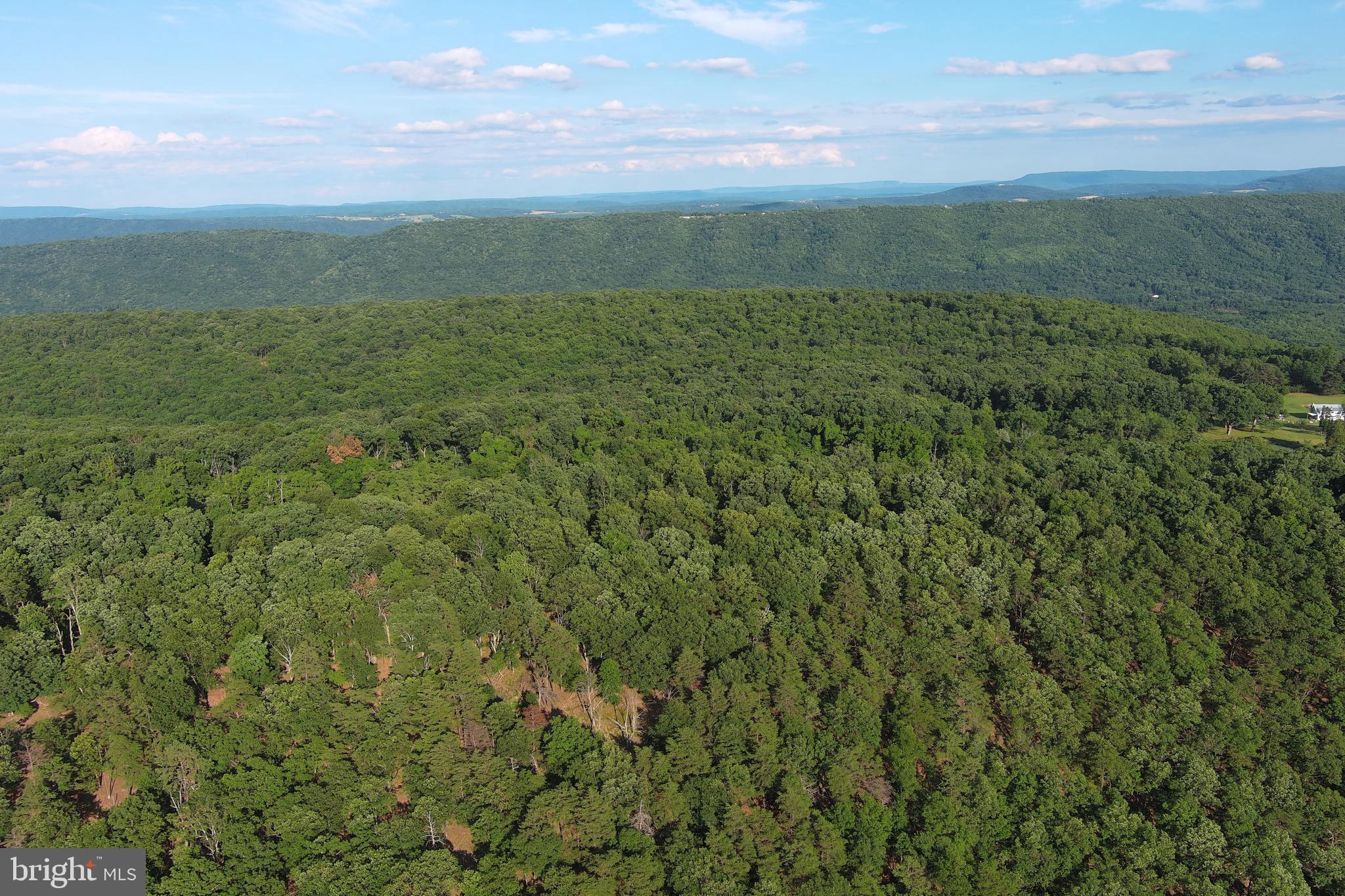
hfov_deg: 63.7
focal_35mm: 29
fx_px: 1083
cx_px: 672
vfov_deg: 45.0
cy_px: 448
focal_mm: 10.57
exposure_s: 1/900
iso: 100
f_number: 2.8
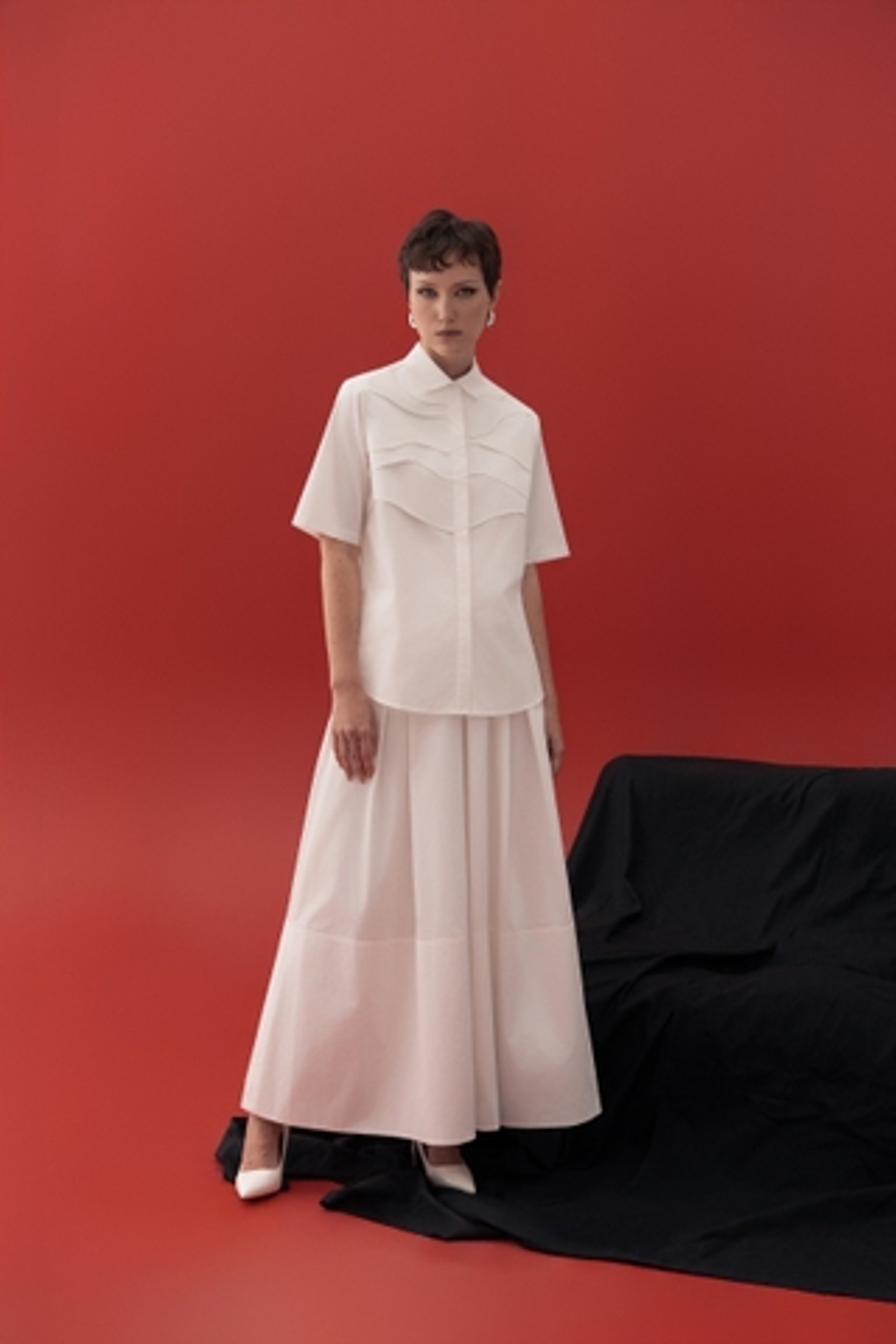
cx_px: 448
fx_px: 2053
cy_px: 672
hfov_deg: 24.6
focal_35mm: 55
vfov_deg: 36.2
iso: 250
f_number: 5.6
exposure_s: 1/160
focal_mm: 55
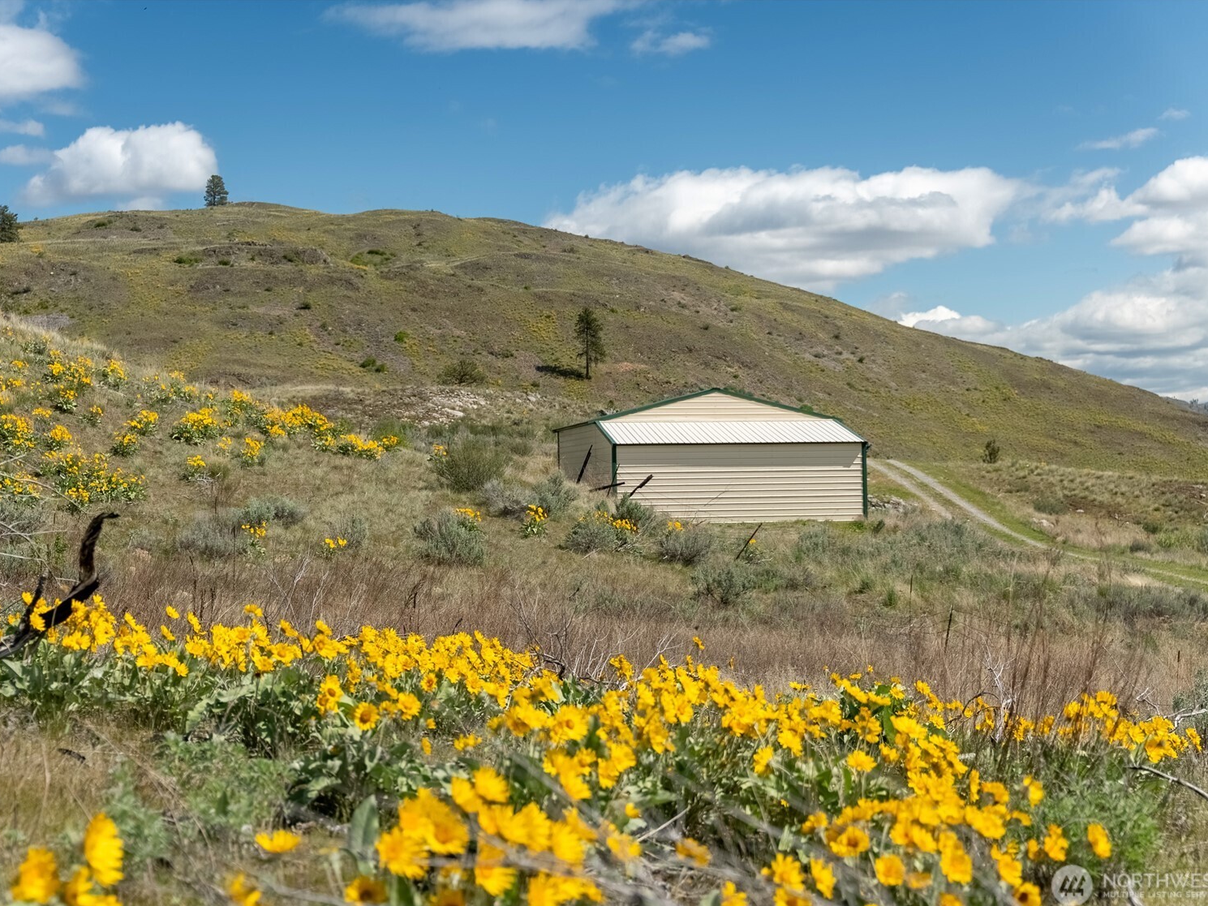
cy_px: 457
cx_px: 562
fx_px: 1636
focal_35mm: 47
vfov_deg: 31.0
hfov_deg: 40.5
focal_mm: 42.8
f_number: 2.8
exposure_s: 1/8000
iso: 100
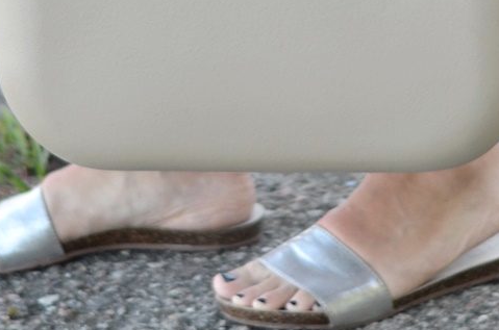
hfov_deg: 6.6
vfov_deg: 4.3
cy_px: -257
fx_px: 4328
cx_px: 245
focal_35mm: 313
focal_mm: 50
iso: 125
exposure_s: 1/500
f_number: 1.8
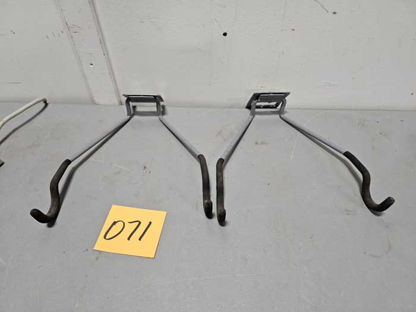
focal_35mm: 23
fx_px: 276
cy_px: 156
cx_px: 208
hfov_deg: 73.9
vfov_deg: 58.9
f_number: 1.7
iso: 100
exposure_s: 1/120
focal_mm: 6.3
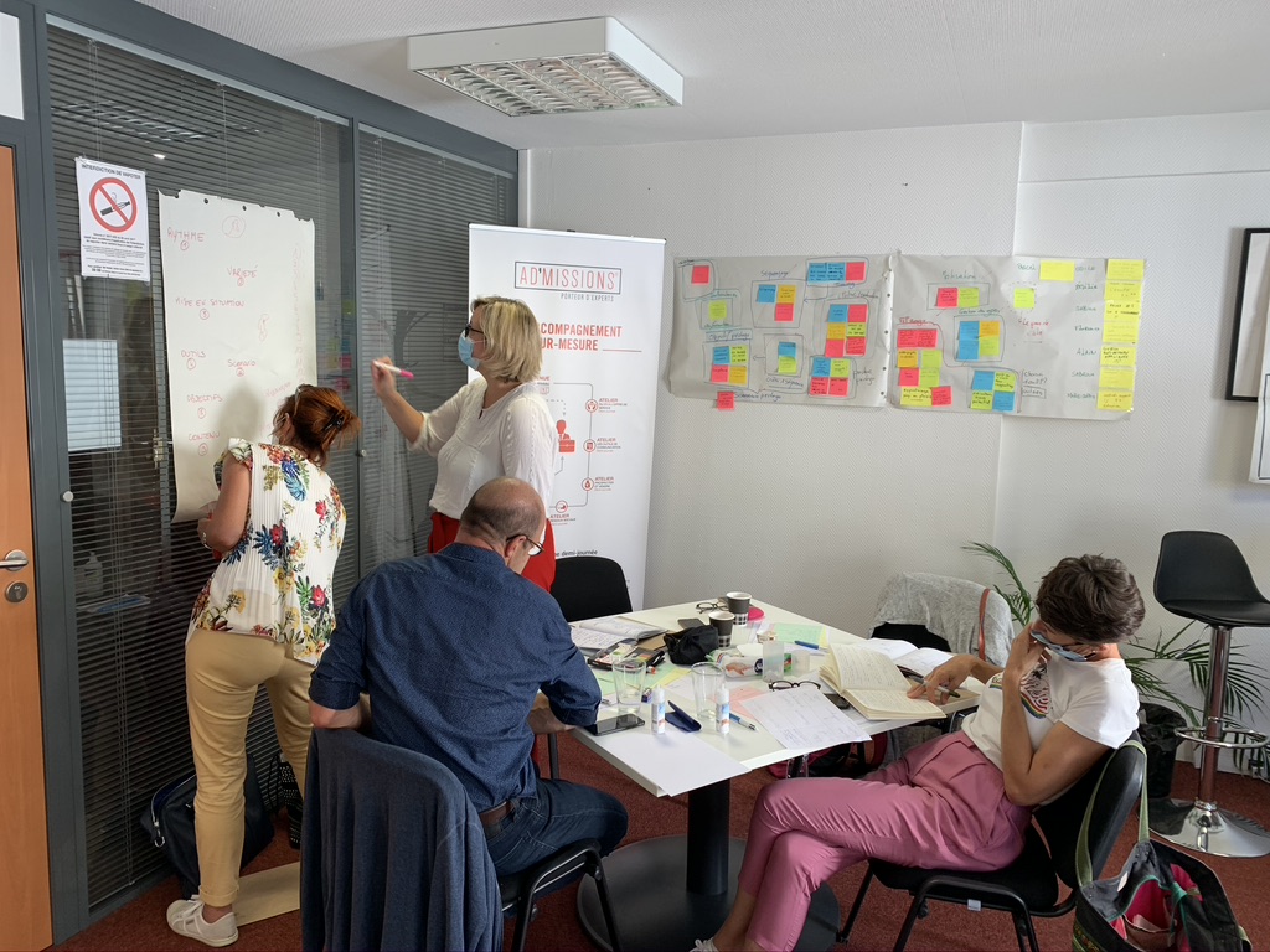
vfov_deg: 53.1
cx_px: 635
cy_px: 476
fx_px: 954
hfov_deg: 67.3
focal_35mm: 26
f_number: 1.8
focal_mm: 4.25
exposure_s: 1/100
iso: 50
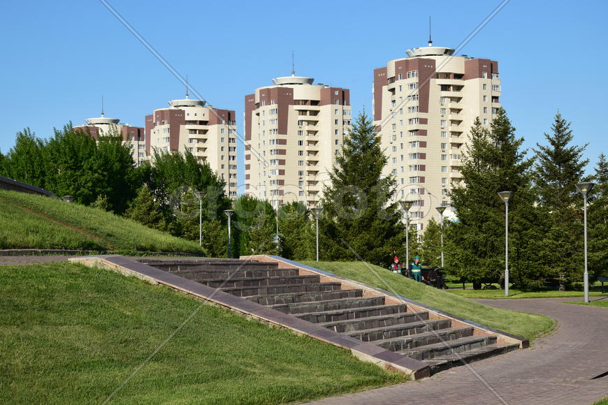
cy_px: 202
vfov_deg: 18.2
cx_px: 304
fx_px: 1267
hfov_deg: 27.0
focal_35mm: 75
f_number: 9
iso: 100
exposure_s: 1/250
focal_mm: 50
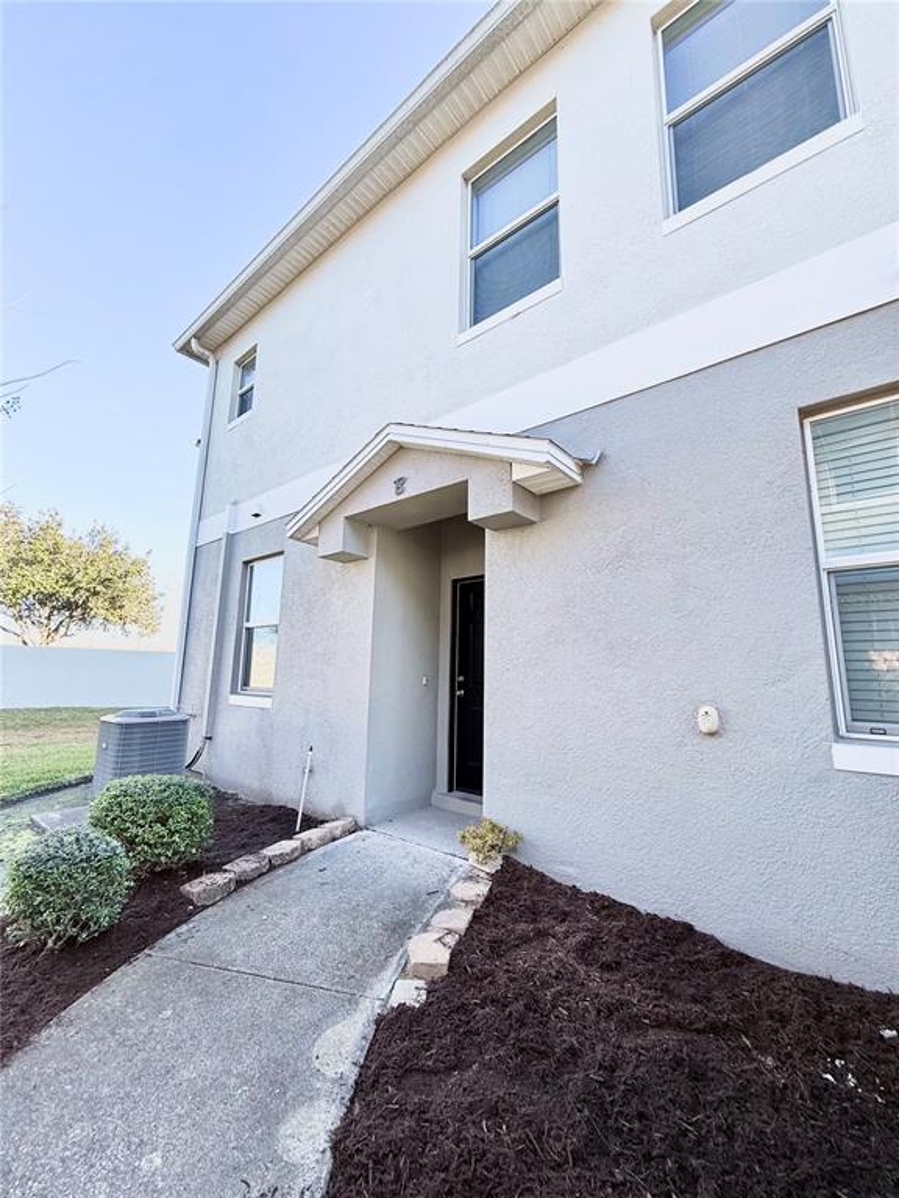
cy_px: 599
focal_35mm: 14
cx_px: 450
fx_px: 485
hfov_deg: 85.7
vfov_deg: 102.1
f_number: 2.2
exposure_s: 1/184
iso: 50
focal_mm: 2.22
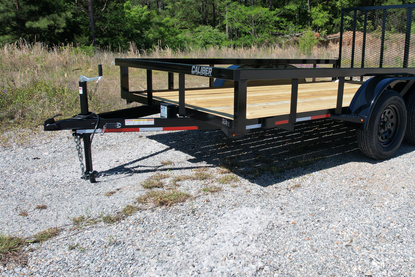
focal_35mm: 32
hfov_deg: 58.0
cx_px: 259
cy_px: 111
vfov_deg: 40.9
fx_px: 369
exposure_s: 1/2000
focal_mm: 8.38
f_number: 2.8
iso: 100
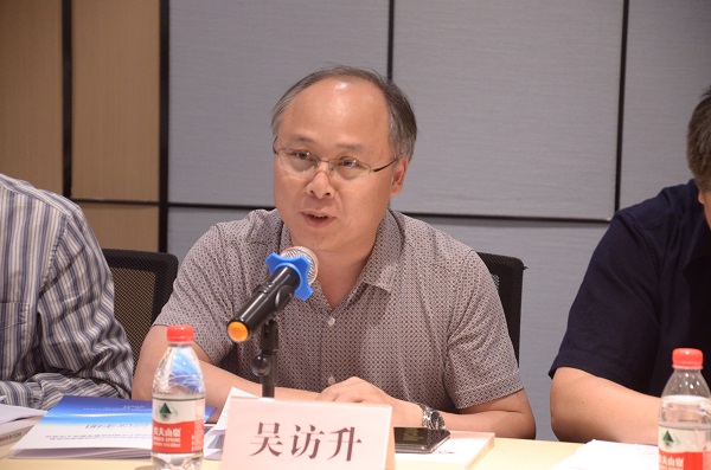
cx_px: 356
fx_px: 2896
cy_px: 235
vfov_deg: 9.3
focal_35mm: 147
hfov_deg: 14.0
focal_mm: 98
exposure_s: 1/8
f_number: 5.6
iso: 1600
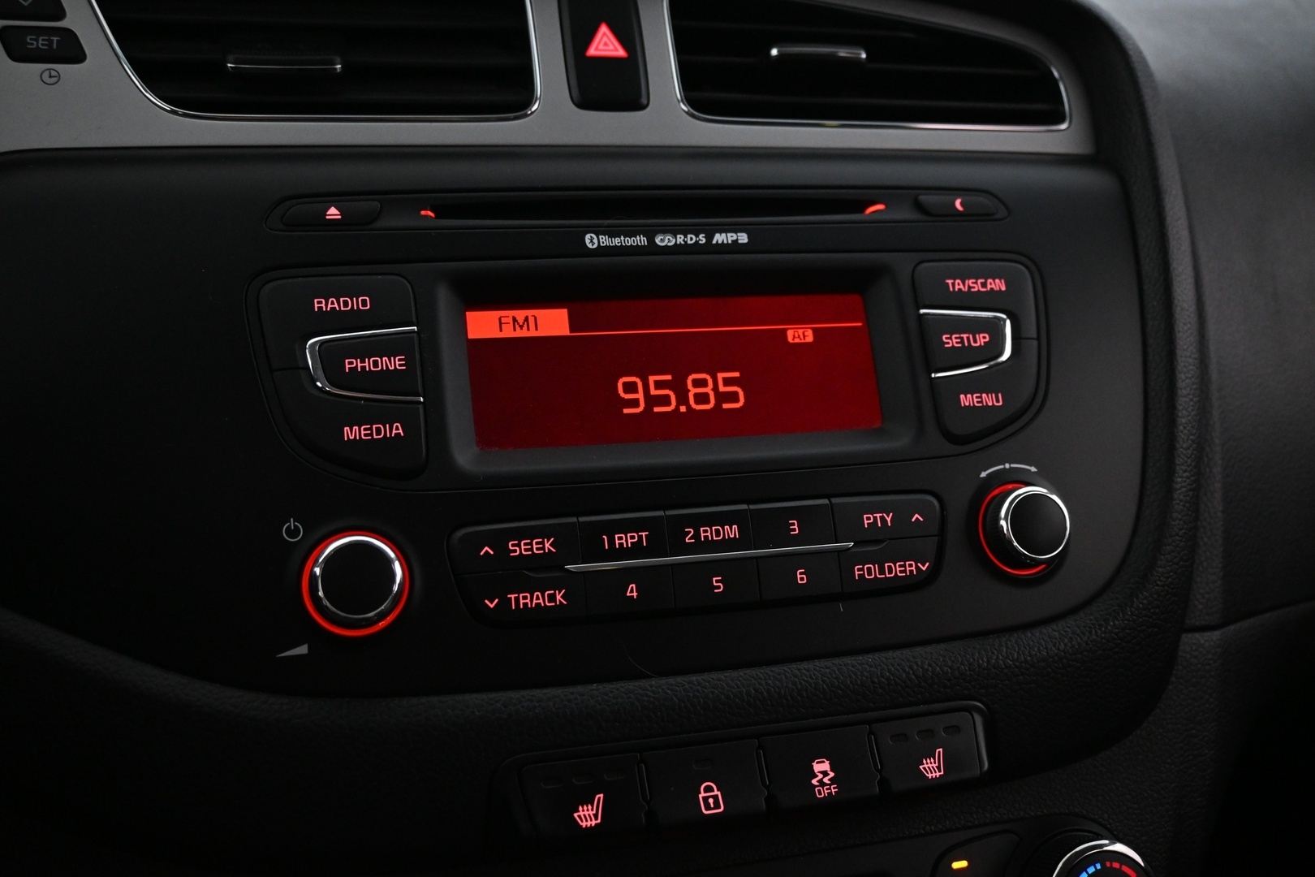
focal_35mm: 34
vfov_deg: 38.4
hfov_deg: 55.1
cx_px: 658
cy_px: 438
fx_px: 1260
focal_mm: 23
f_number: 4.2
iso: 3200
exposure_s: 1/40
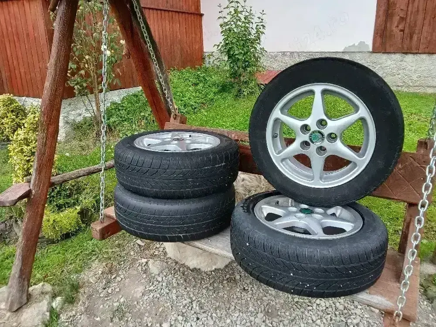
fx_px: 327
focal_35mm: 26
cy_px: 164
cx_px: 218
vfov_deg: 53.1
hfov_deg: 67.3
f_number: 1.8
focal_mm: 3.98
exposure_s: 1/101
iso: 32
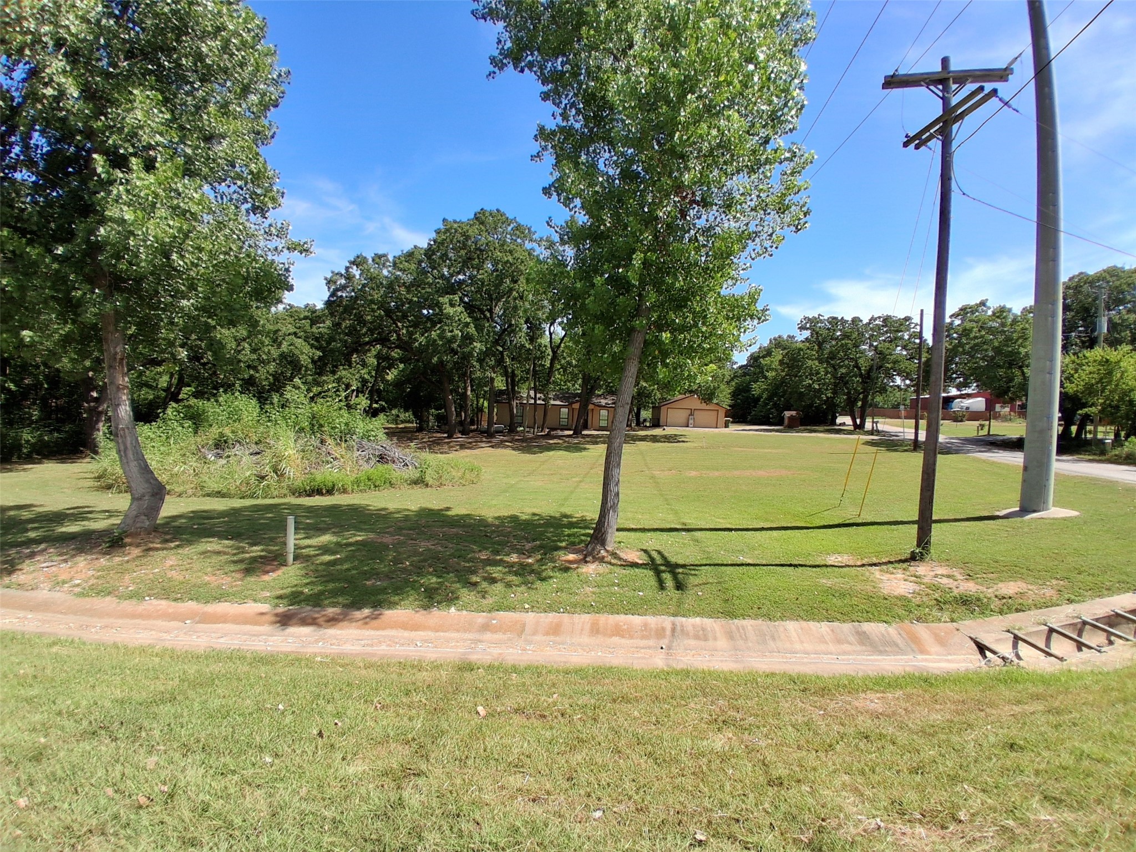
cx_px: 568
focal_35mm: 17
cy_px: 426
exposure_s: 1/1007
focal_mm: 1.4
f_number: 2.2
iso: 50
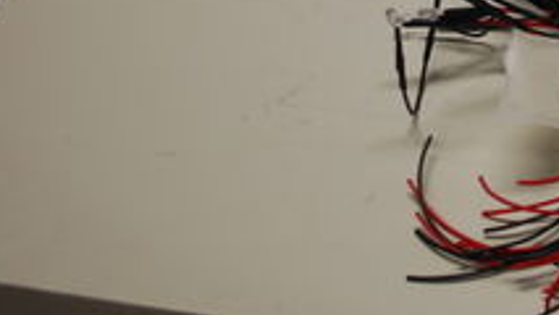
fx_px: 1824
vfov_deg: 9.7
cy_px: -108
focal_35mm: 123
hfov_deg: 16.0
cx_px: 827
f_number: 4.2
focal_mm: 26
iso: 200
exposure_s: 1/30
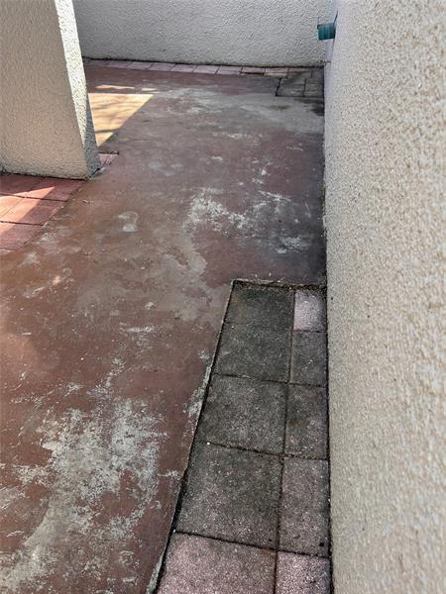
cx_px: 223
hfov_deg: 53.1
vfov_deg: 67.3
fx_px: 447
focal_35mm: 26
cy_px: 297
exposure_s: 1/141
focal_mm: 5.7
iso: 64
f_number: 1.5
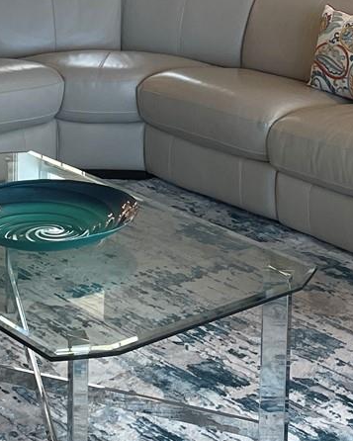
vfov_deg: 20.2
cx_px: 216
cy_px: -27
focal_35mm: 91
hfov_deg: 16.9
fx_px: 1188
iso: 100
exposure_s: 1/120
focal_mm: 4.2
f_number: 1.6
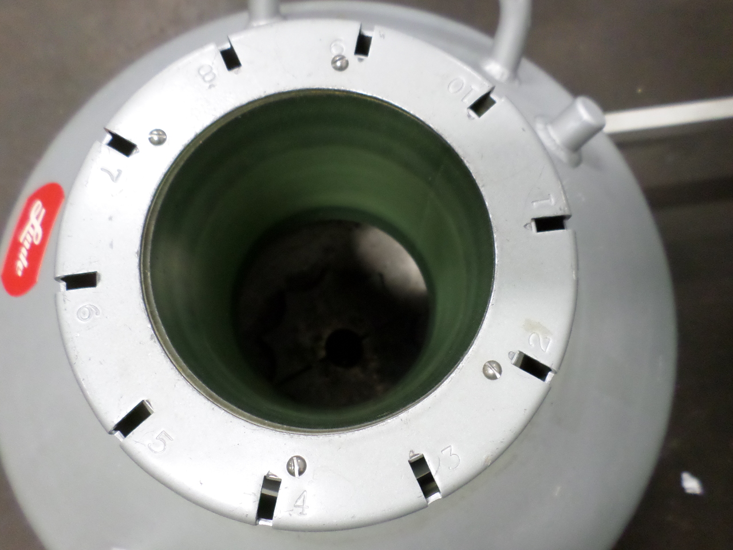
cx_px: 366
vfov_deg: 54.9
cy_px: 275
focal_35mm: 25
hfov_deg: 69.4
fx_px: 529
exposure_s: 1/30
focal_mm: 4.5
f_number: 2.5
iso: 400
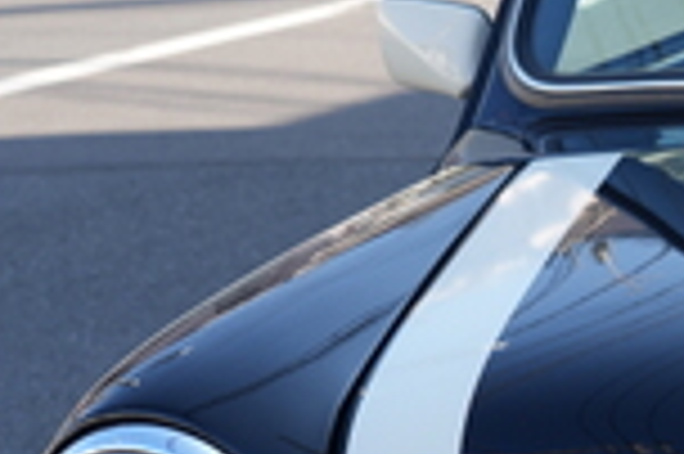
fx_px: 2885
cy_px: 452
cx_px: 1048
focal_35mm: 152
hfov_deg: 12.8
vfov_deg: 9.0
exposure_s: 1/125
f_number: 5.6
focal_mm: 36
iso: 100
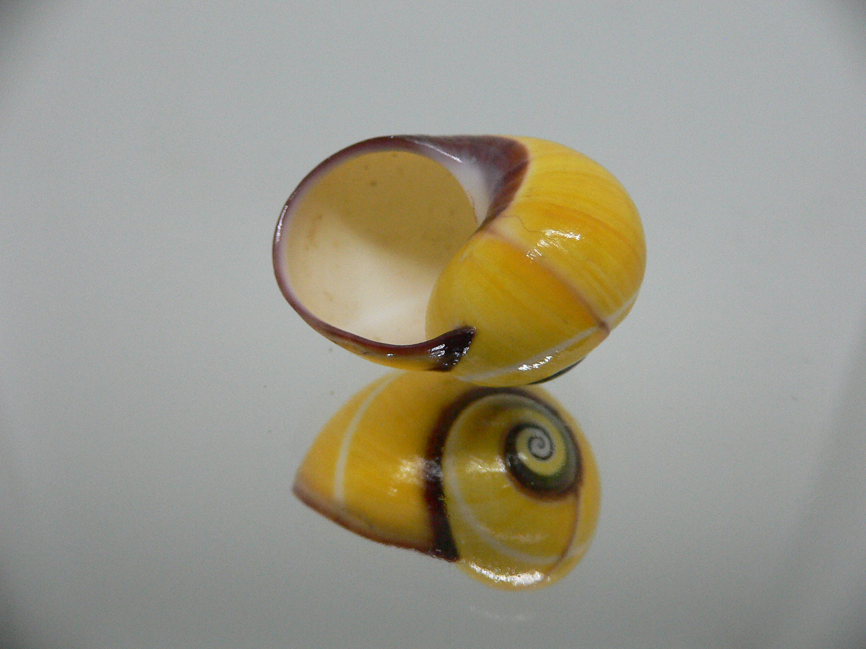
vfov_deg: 40.7
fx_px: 876
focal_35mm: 35
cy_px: 324
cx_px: 433
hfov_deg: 52.6
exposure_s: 1/60
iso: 200
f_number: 2.8
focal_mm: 4.6
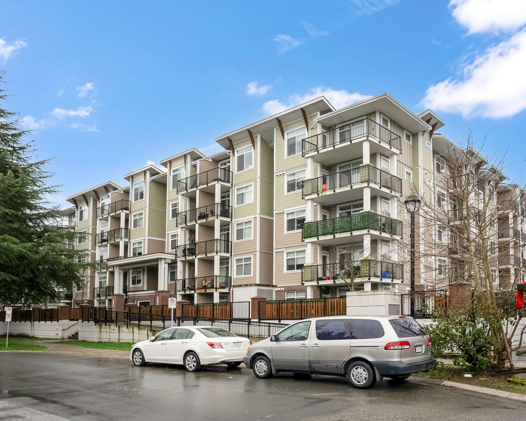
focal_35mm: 27
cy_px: 215
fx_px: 420
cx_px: 279
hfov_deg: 64.0
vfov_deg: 53.2
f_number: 7.1
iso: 125
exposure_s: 1/80
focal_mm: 22
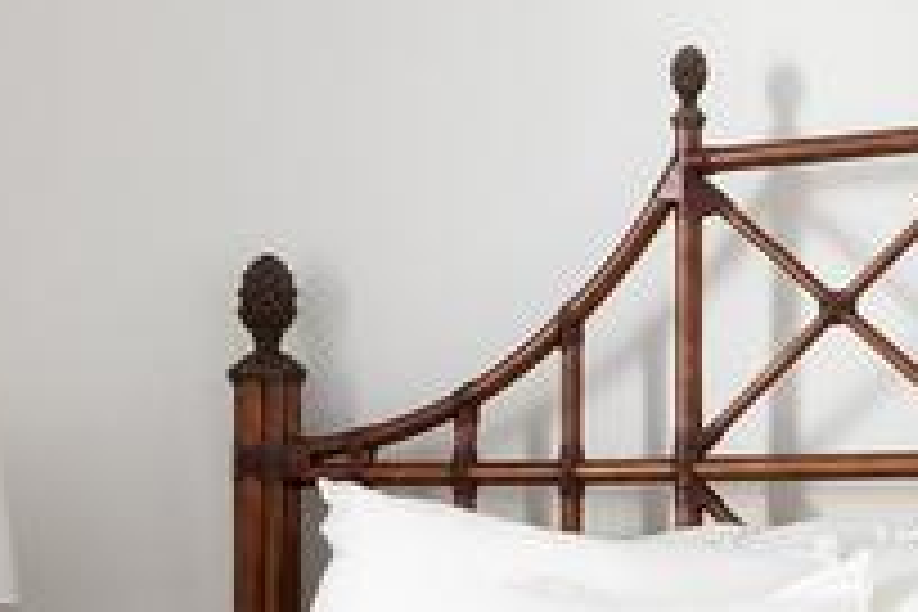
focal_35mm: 113
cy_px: 513
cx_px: -135
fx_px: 2881
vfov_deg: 12.1
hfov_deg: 17.4
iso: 800
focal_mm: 16
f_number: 13
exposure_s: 1/160
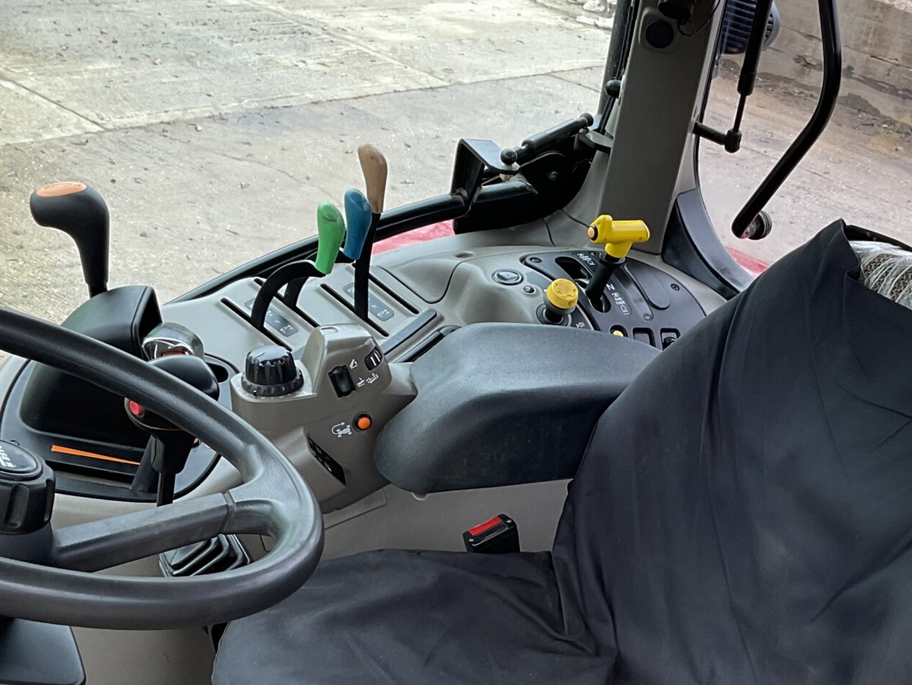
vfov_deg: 24.3
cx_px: 618
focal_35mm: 59
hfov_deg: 32.4
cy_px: 590
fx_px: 1555
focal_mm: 3
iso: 16
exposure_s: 1/106
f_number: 1.8
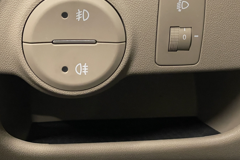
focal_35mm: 87
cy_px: 58
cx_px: 113
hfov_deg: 23.4
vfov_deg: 15.7
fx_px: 580
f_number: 2
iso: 500
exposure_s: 1/50
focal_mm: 6
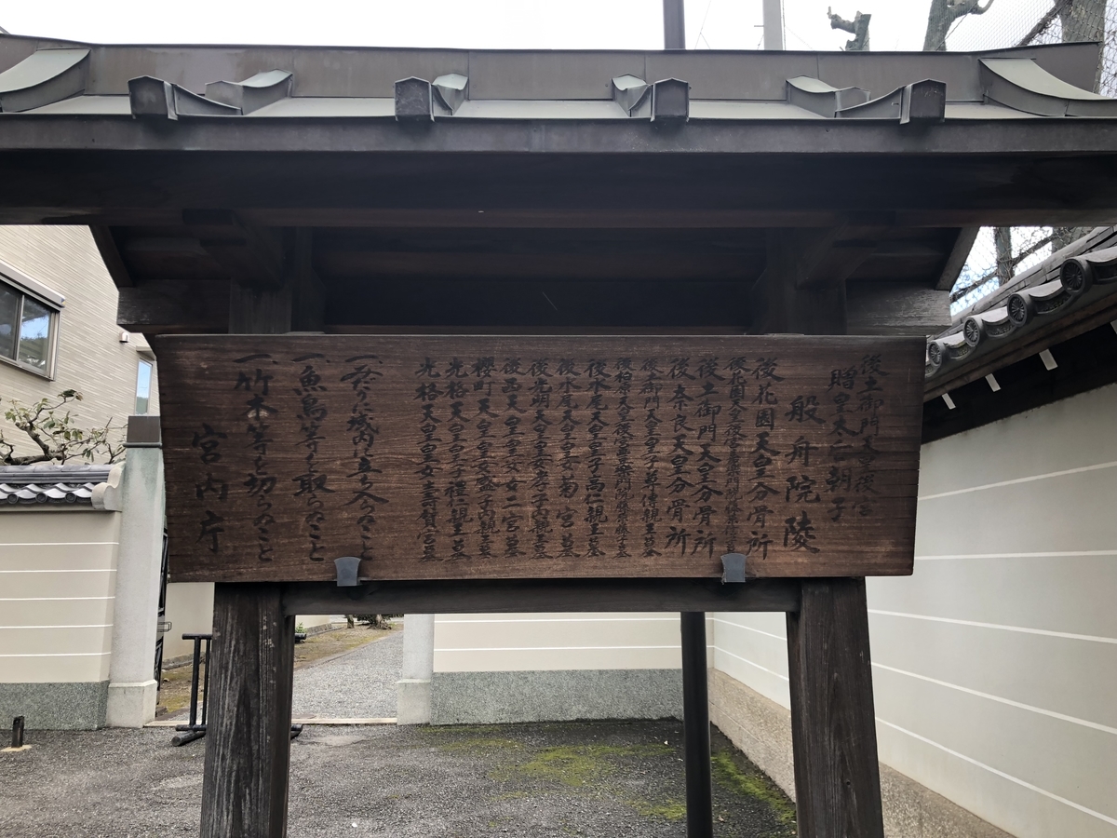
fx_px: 904
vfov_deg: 49.7
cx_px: 558
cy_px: 419
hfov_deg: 63.4
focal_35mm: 28
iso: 32
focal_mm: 4
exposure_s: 1/120
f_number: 1.8
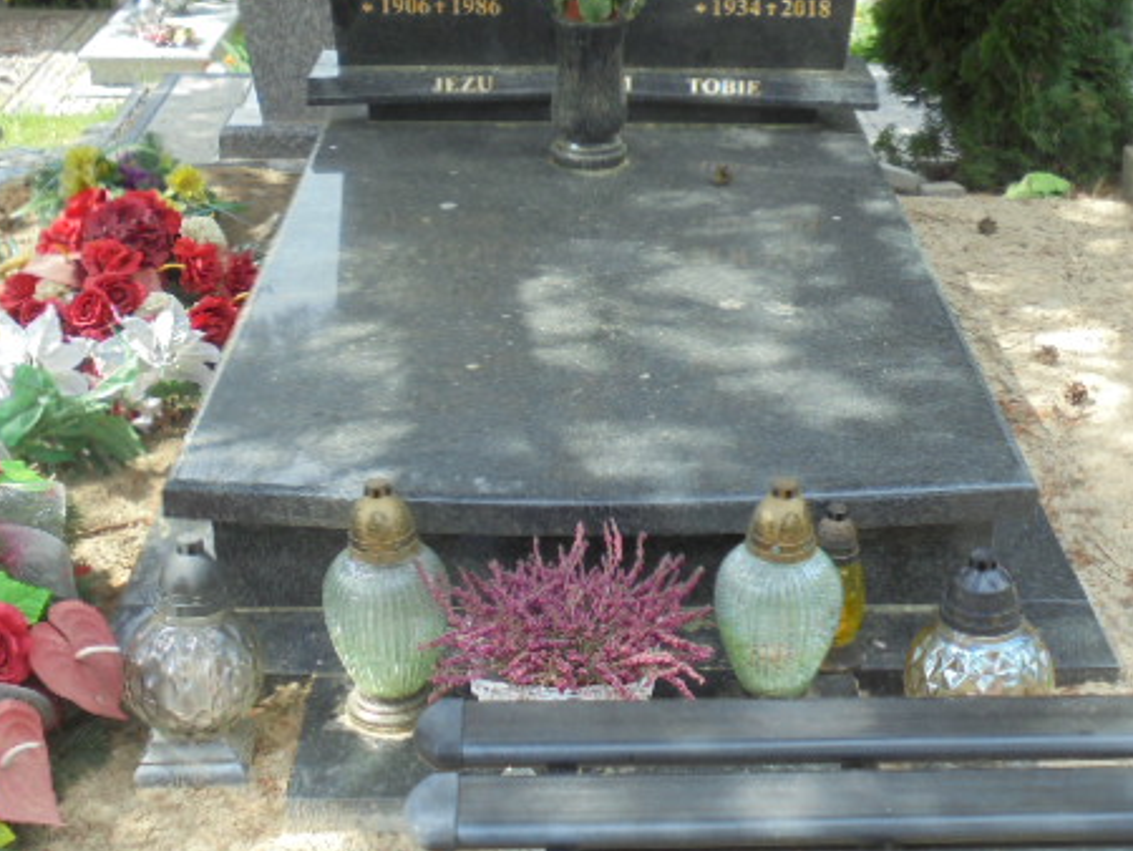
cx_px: 619
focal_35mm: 54
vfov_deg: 27.0
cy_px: 325
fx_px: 1768
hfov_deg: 35.5
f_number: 4.2
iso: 100
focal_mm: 6.9
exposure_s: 1/160
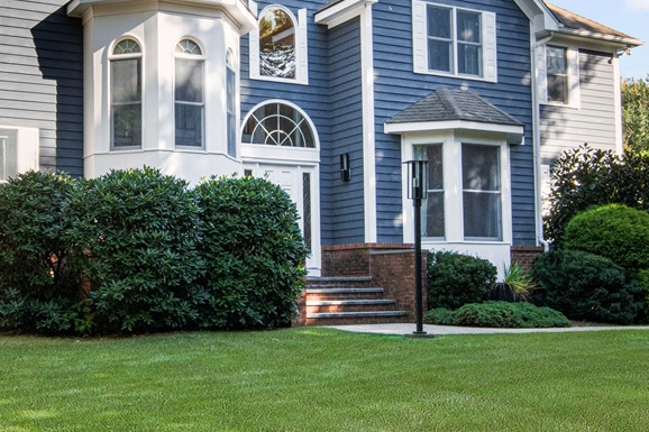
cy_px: 121
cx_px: 223
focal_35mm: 48
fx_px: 864
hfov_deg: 40.7
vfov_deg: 27.8
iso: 400
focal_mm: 17
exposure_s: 1/100
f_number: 14
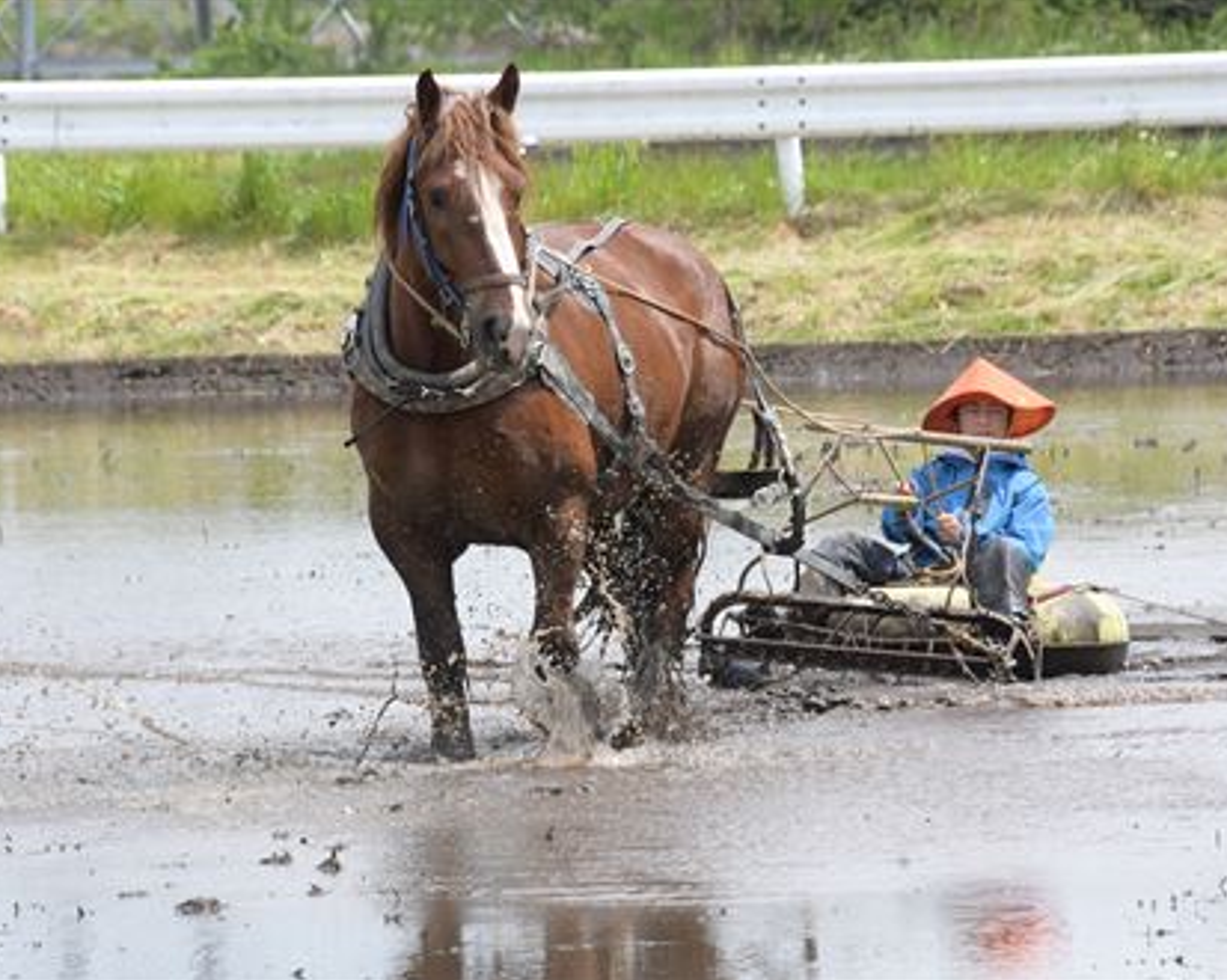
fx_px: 16080
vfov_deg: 3.5
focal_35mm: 443
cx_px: 579
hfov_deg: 4.4
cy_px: 491
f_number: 16
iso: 2000
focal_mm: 260
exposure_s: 1/1000
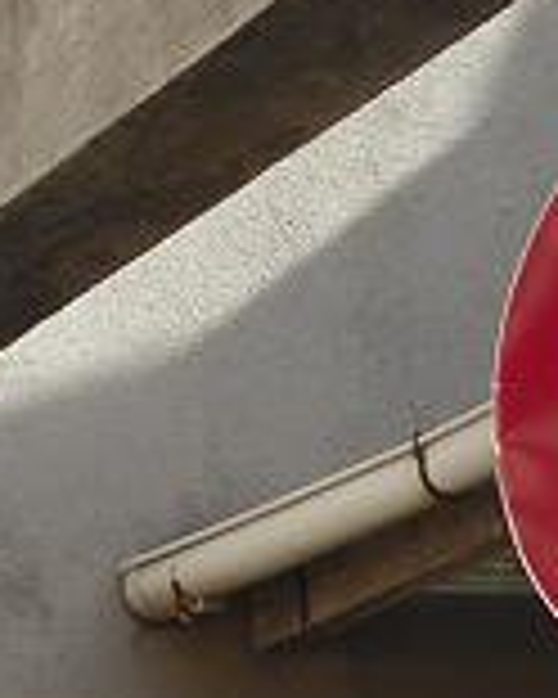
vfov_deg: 19.3
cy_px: 572
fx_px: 2023
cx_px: 778
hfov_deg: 14.8
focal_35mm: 98
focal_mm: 6.7
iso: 100
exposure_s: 1/500
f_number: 3.7
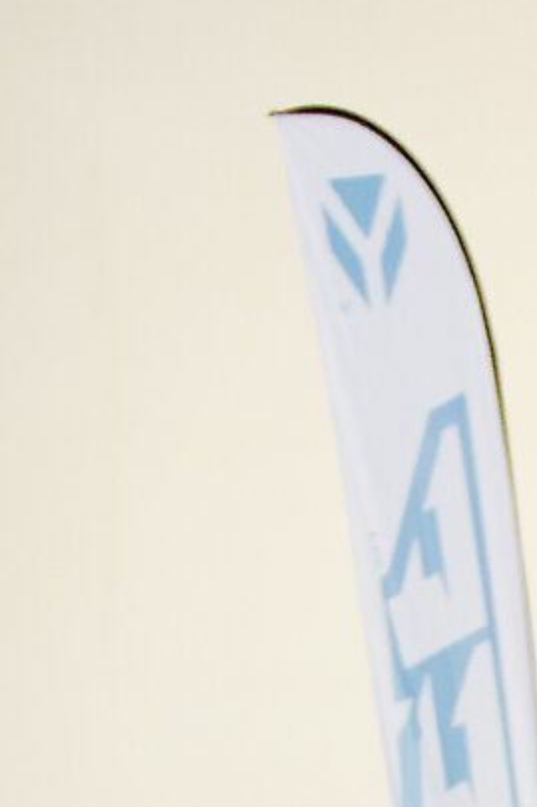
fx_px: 4792
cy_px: 1602
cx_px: 687
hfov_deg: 6.4
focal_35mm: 214
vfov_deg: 9.1
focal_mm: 24
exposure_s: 1/160
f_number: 4.5
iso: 2500
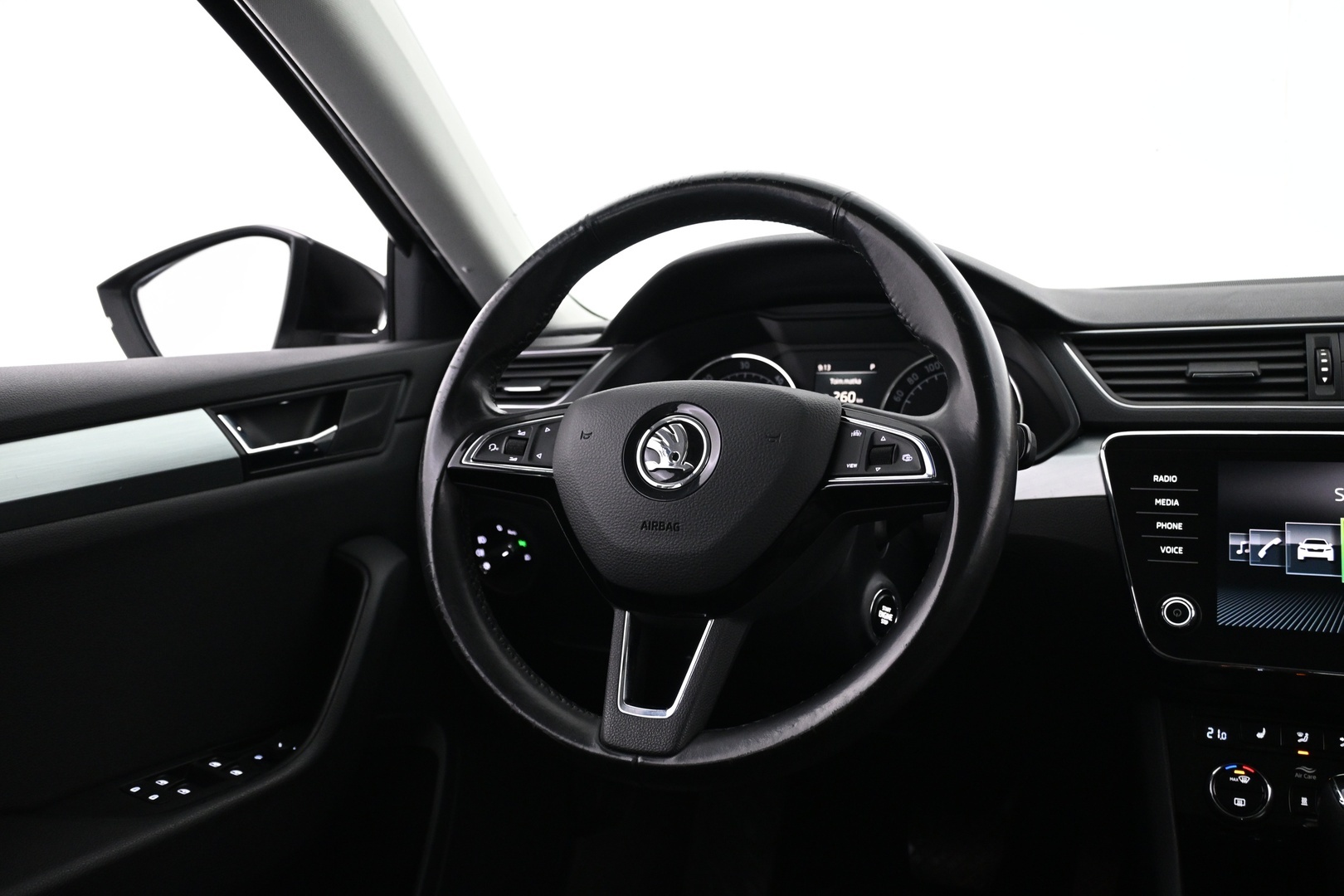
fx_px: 1148
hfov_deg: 60.7
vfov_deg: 42.6
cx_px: 672
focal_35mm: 31
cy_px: 448
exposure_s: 1/25
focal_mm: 20.5
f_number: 3.8
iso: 1600
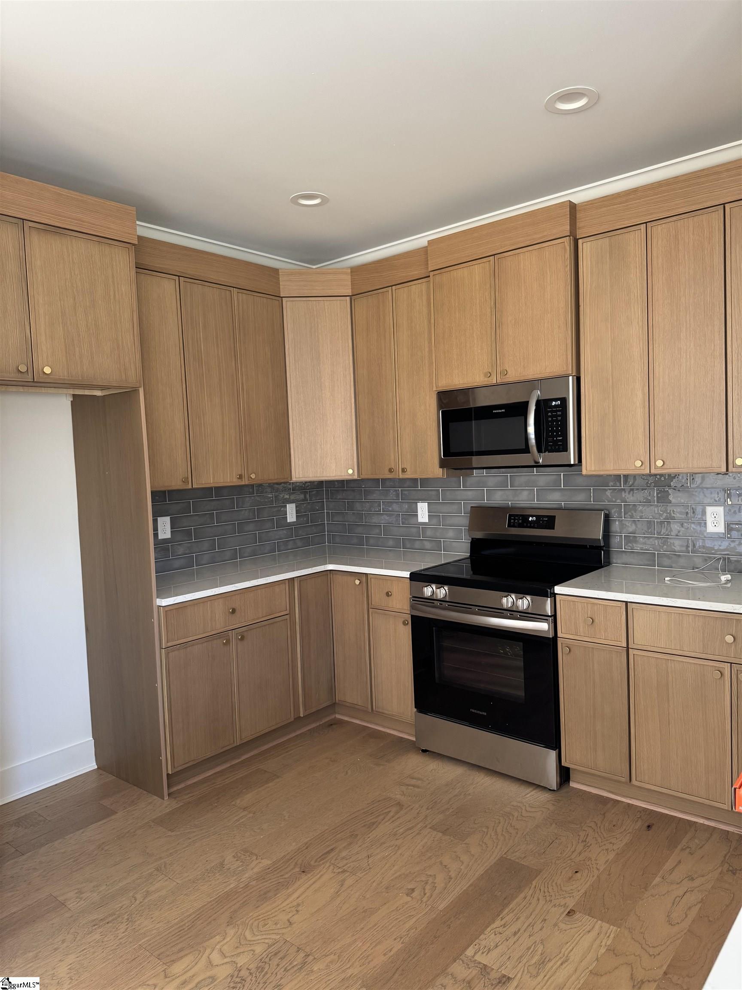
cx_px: 371
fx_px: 686
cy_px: 495
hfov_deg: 56.8
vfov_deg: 71.6
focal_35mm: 24
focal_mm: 6.76
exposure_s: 1/74
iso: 200
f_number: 1.78
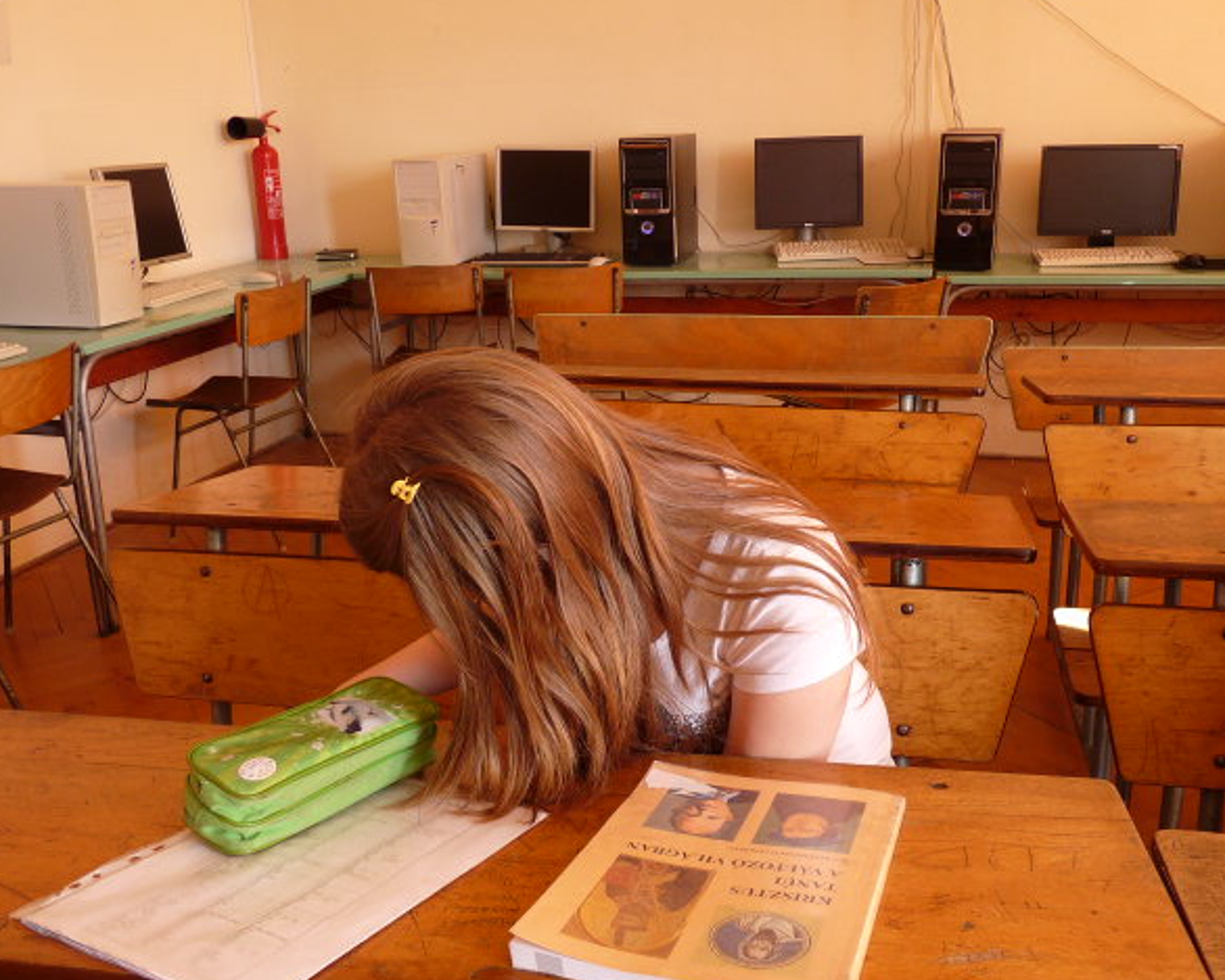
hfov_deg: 55.6
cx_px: 654
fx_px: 1160
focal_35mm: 32
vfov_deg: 45.8
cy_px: 487
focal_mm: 4.8
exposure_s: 1/40
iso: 100
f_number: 2.8
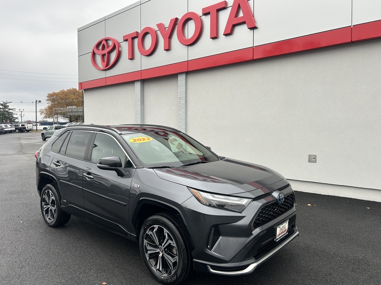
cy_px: 142
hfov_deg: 67.3
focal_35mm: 26
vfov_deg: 53.1
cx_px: 190
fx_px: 286
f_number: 1.5
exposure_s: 1/628
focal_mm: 5.7
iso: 50
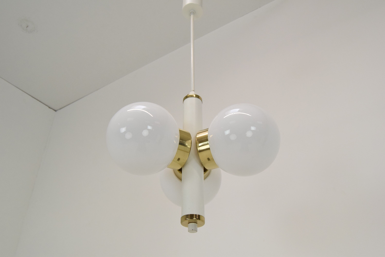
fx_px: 353
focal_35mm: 33
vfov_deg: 40.0
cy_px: 128
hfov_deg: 57.2
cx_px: 192
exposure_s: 1/320
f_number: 9
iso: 1600
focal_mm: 22
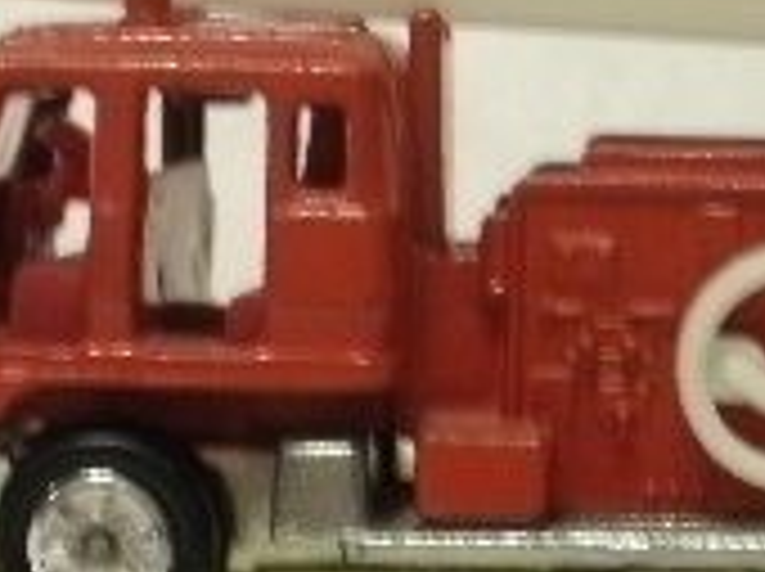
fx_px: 3663
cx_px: 670
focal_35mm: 166
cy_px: 658
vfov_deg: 8.8
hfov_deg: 11.8
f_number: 4
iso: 125
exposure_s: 1/13
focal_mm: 7.7
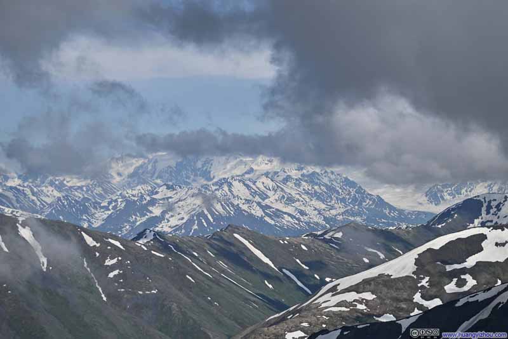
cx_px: 254
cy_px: 170
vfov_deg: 11.4
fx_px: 1694
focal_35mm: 120
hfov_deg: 17.1
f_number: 5.6
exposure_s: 1/2500
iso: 100
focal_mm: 120
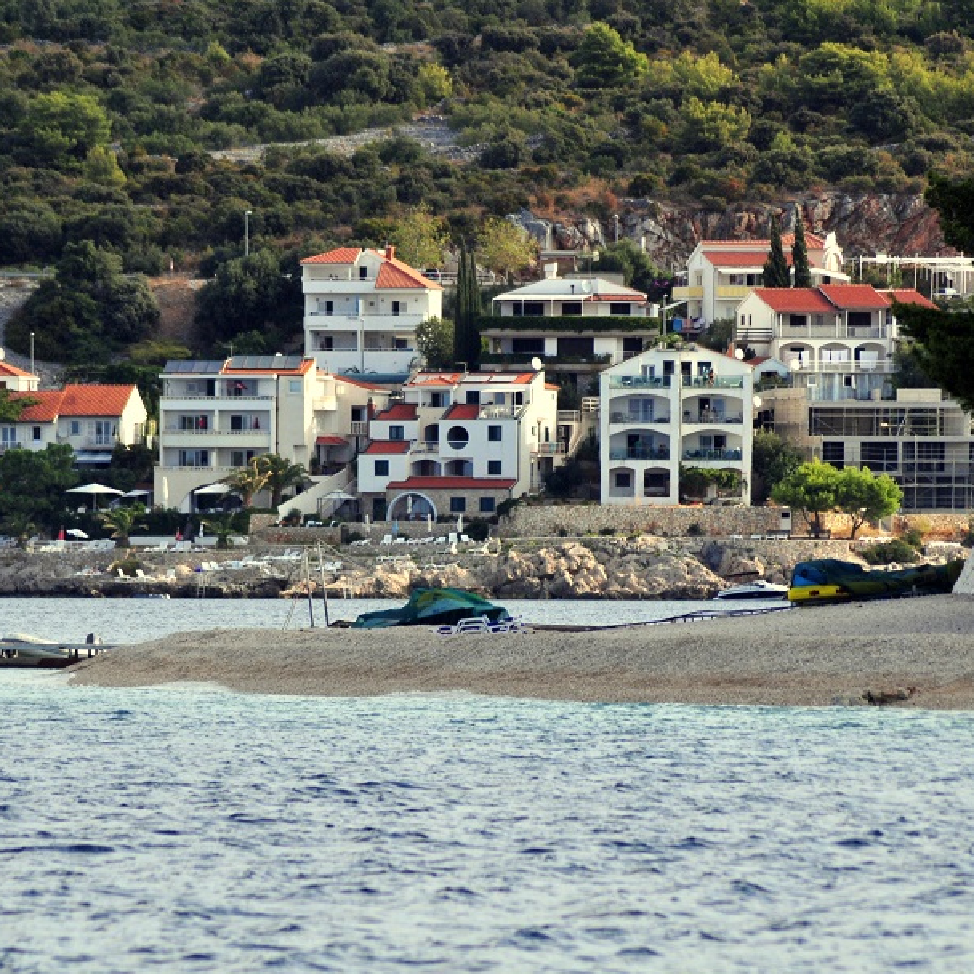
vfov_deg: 3.8
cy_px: 523
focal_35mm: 460
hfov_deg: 3.8
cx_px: 475
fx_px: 14643
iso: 320
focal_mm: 220
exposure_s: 1/640
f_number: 6.3
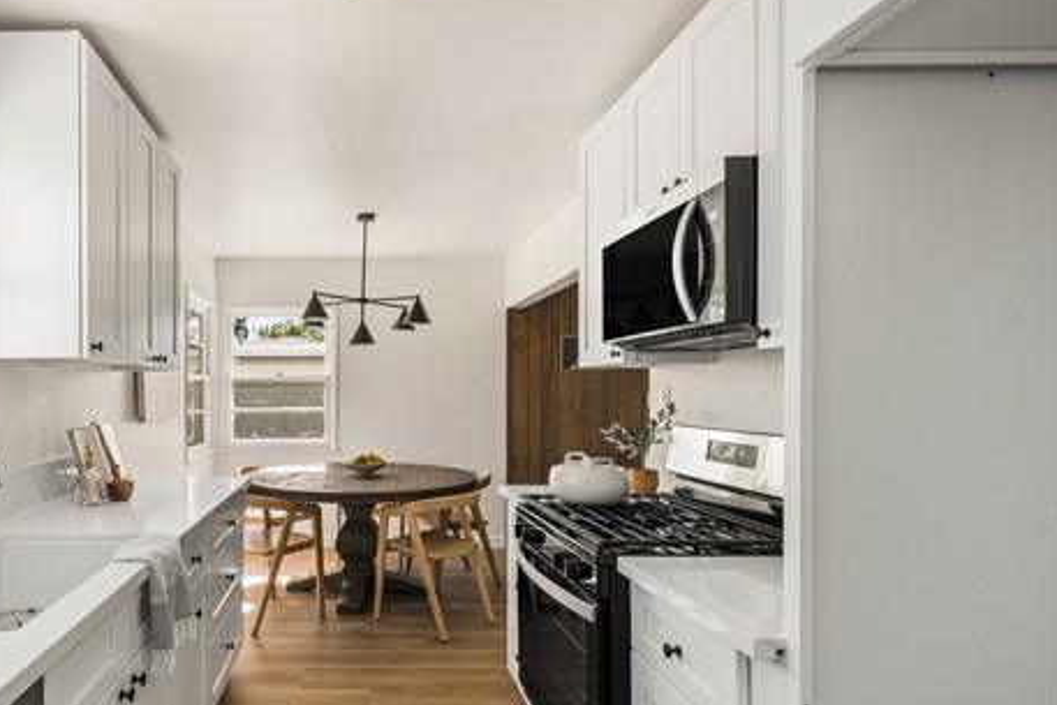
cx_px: 324
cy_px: 403
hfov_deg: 75.9
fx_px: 637
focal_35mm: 22
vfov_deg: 57.7
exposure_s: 1/50
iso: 100
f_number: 6.3
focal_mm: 15.5
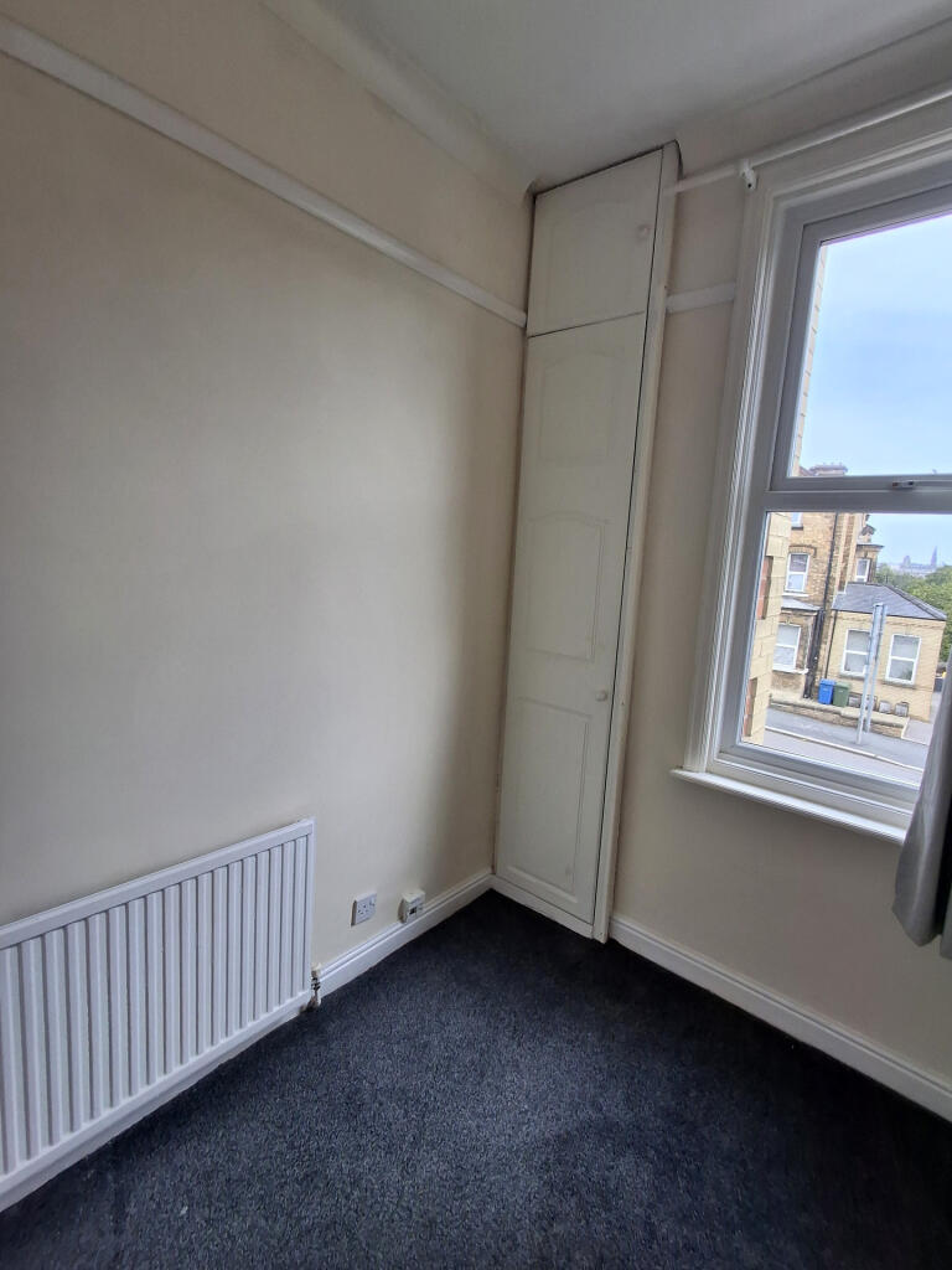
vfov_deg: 94.5
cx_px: 476
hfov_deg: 78.1
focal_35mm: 16
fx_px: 587
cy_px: 635
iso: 40
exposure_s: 1/239
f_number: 2.2
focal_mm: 1.64
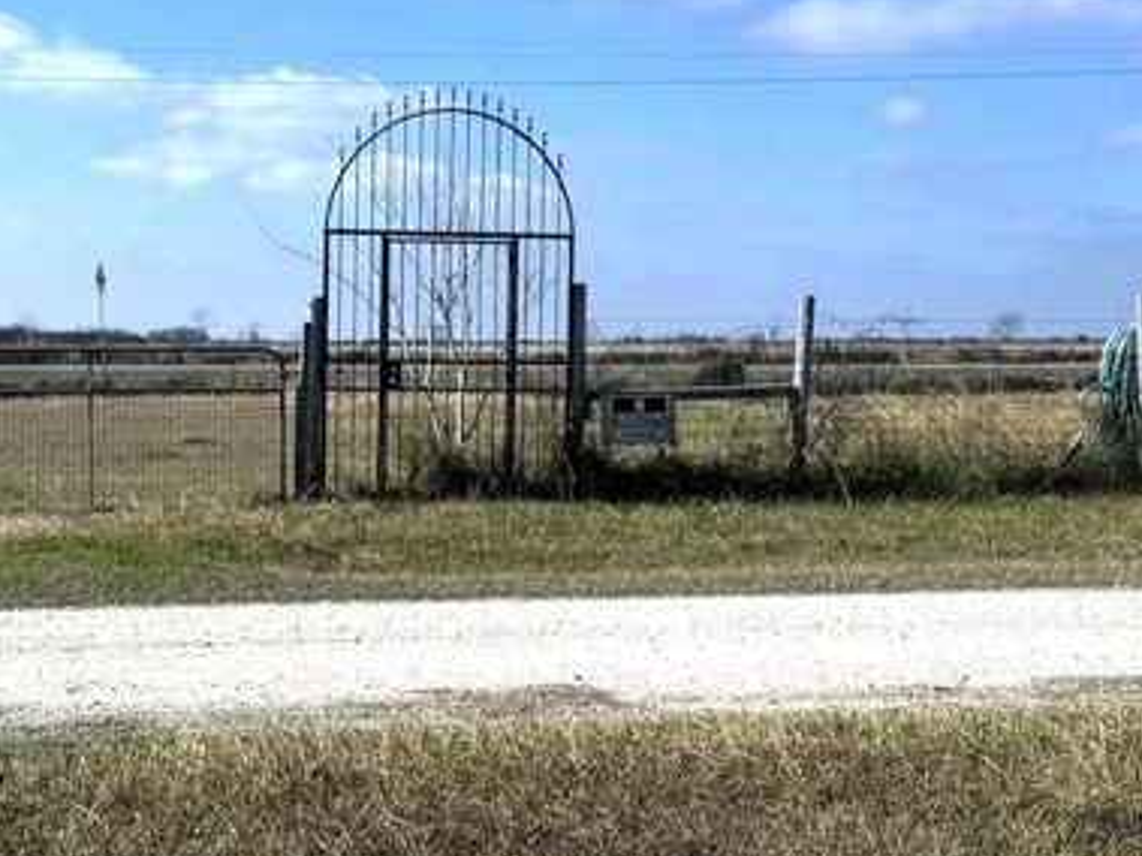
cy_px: 454
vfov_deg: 23.6
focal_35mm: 62
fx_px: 2045
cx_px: 458
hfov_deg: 31.1
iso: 80
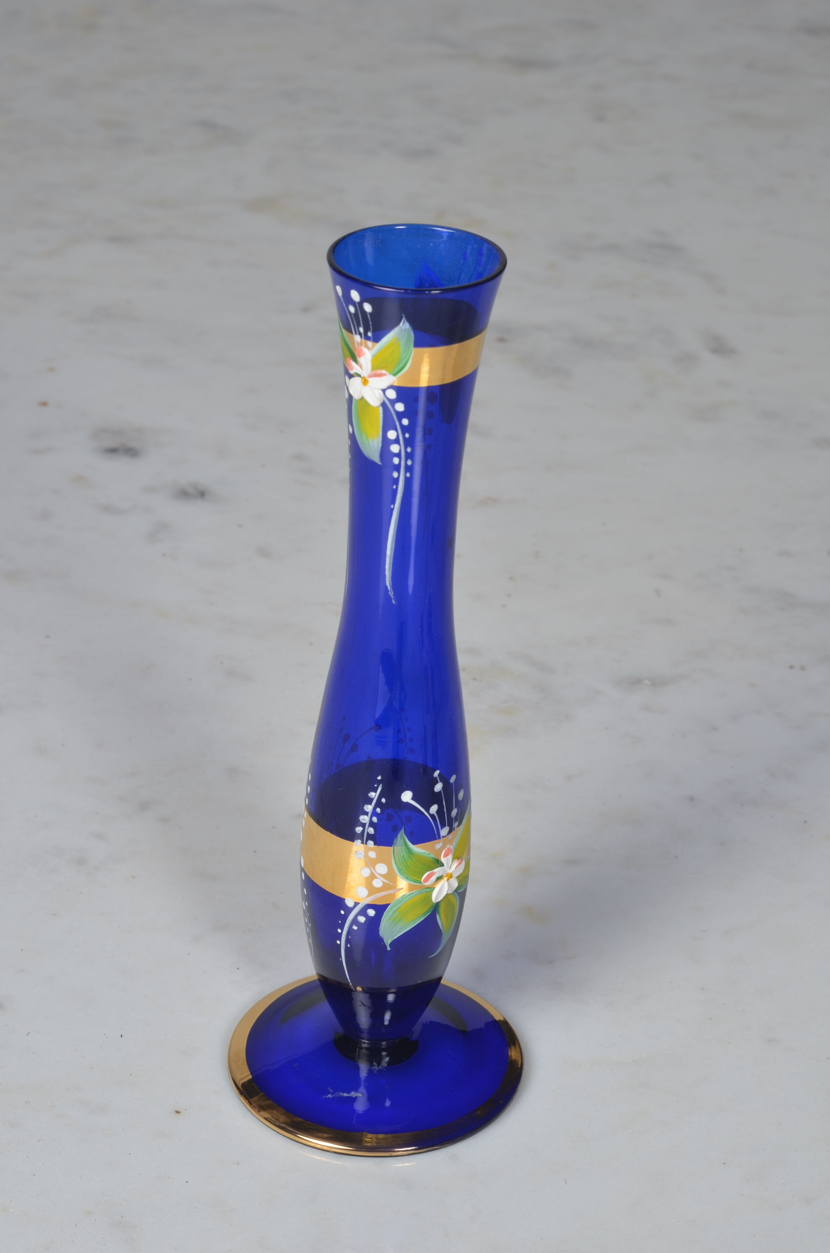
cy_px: 626
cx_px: 415
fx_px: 2605
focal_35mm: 75
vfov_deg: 27.0
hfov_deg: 18.1
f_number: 14
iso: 100
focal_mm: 50
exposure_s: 1/100
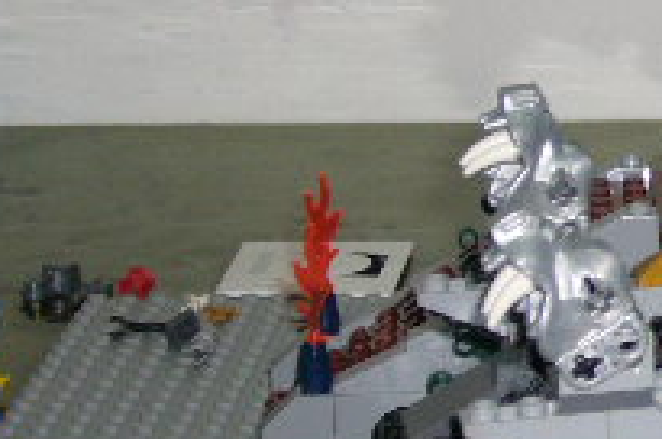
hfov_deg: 11.0
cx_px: 1017
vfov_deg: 7.6
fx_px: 3286
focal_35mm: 179
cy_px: 68
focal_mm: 9.1
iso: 100
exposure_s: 1/60
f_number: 3.5
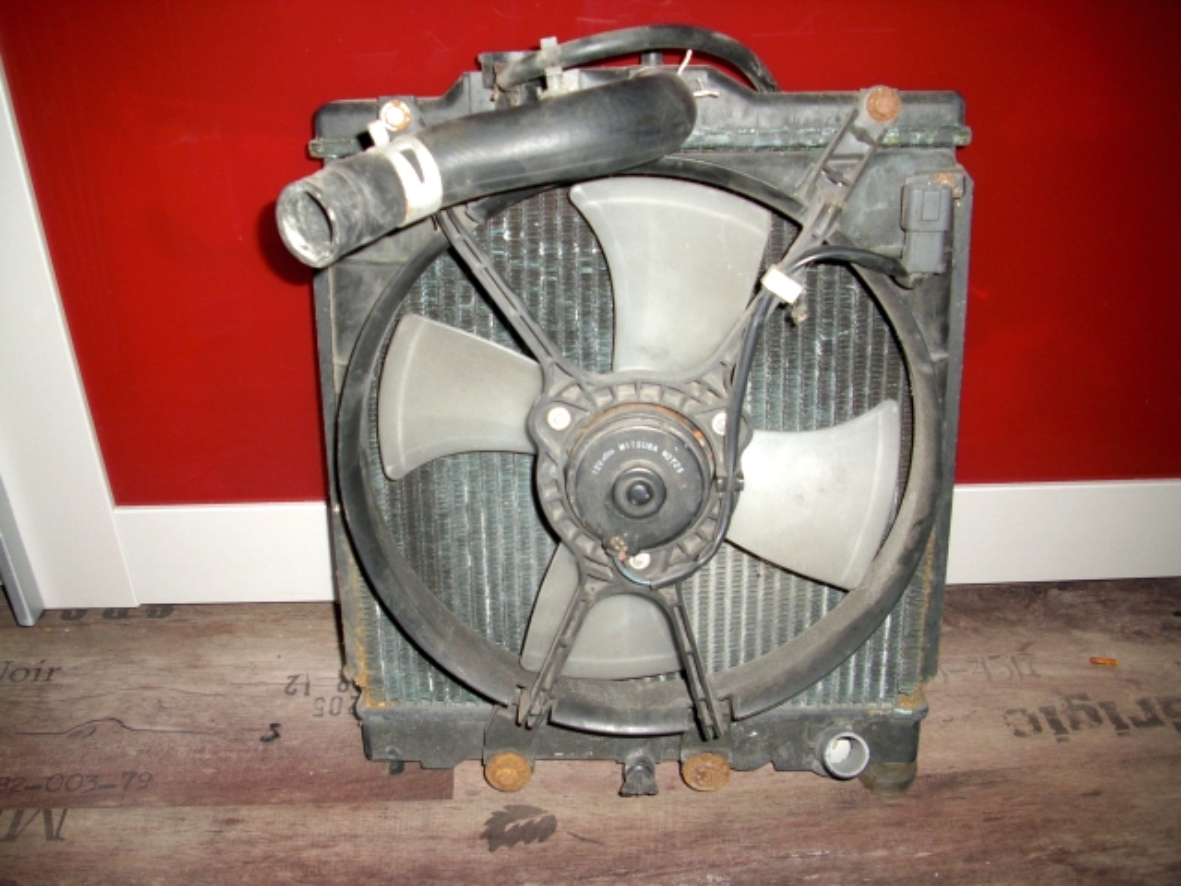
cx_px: 590
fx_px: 1058
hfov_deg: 58.4
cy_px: 443
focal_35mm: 31
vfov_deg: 45.4
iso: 50
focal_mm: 6.2
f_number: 2.8
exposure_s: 1/30
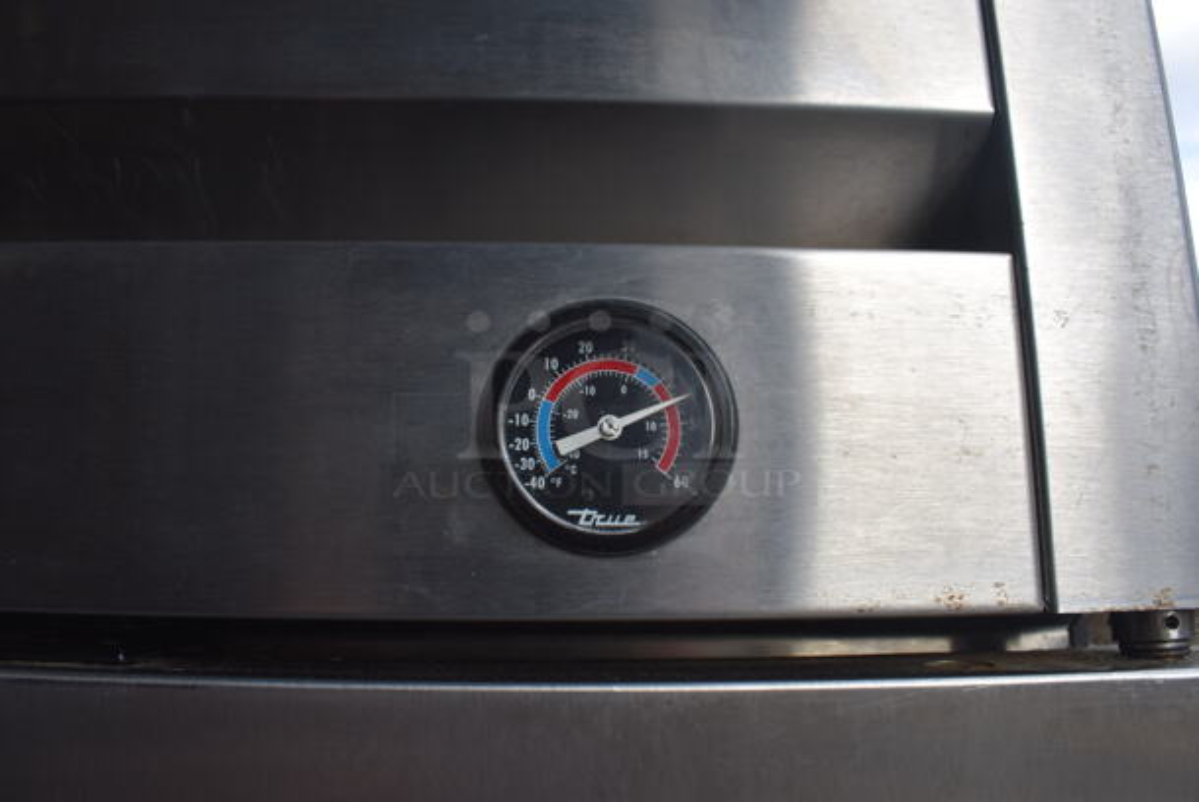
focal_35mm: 27
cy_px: 401
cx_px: 600
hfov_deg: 67.3
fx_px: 900
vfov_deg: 48.0
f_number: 8
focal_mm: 18
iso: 100
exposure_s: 1/60
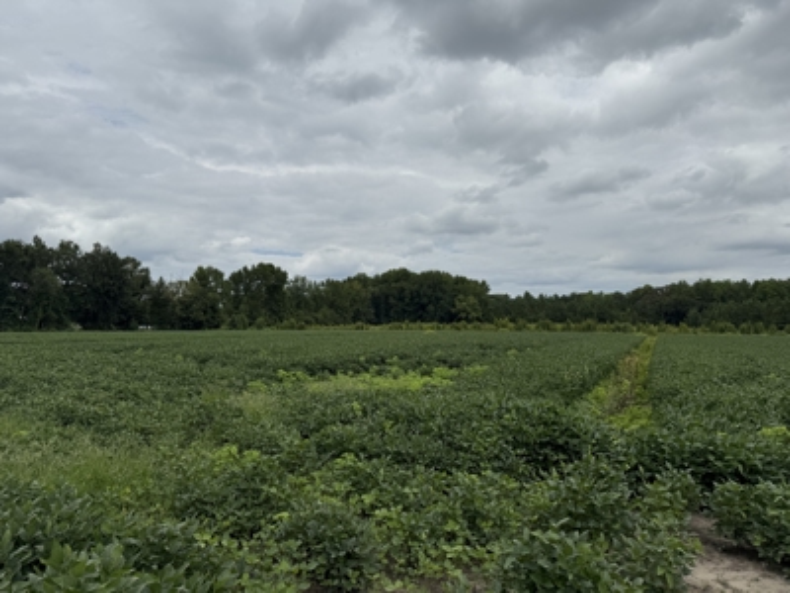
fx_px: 548
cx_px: 395
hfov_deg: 71.6
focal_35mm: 24
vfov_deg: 56.8
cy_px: 296
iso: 80
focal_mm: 6.76
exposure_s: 1/9091
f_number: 1.78
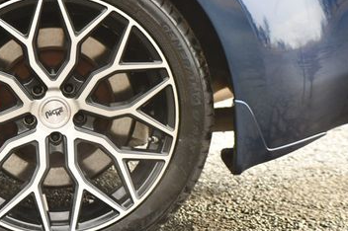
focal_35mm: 258
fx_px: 2492
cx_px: 51
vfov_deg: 5.3
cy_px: 80
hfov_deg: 8.0
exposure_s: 1/250
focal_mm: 95
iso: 720
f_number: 4.8
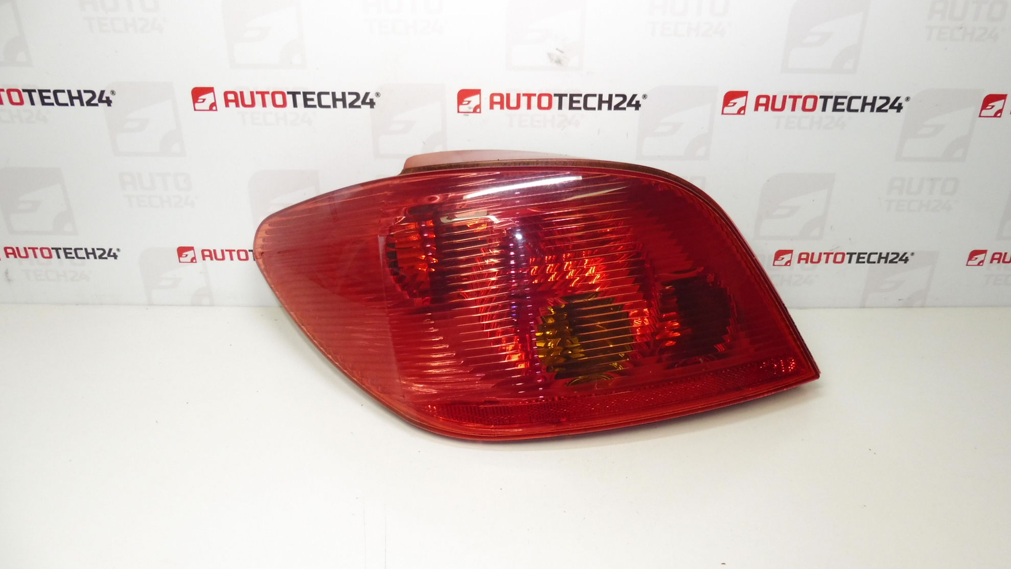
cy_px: 305
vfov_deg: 42.9
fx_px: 724
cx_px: 510
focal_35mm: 27
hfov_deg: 69.9
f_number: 3.5
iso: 200
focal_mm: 4.3
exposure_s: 1/60
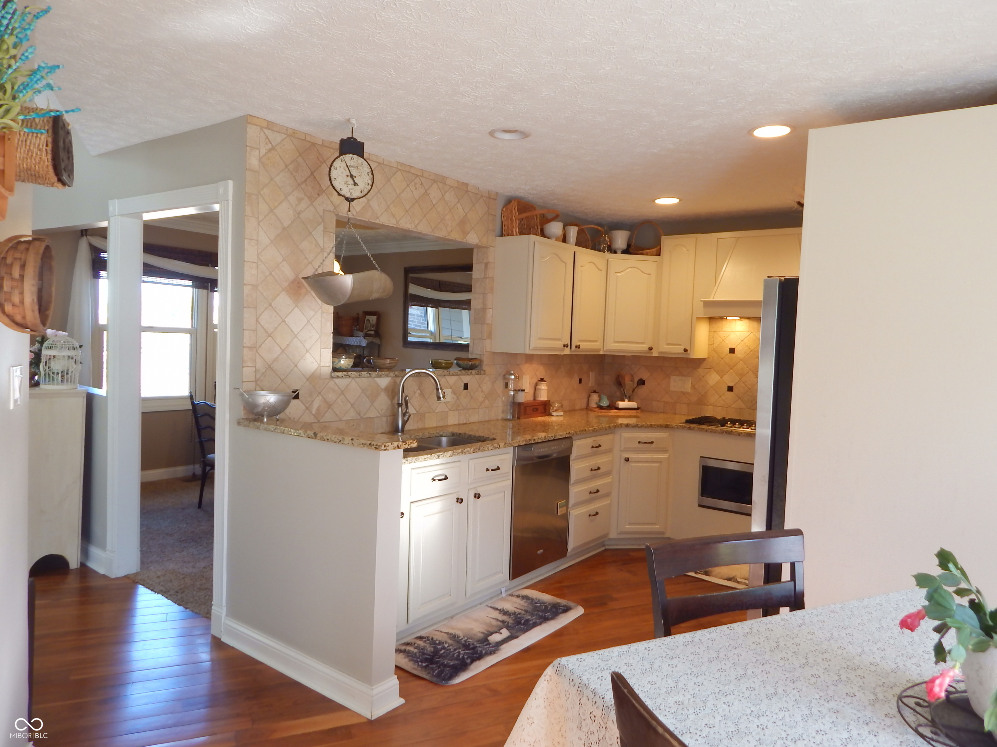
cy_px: 374
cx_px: 498
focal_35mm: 22
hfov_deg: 76.4
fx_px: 634
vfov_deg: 61.1
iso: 125
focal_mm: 4
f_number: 3
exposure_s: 1/30
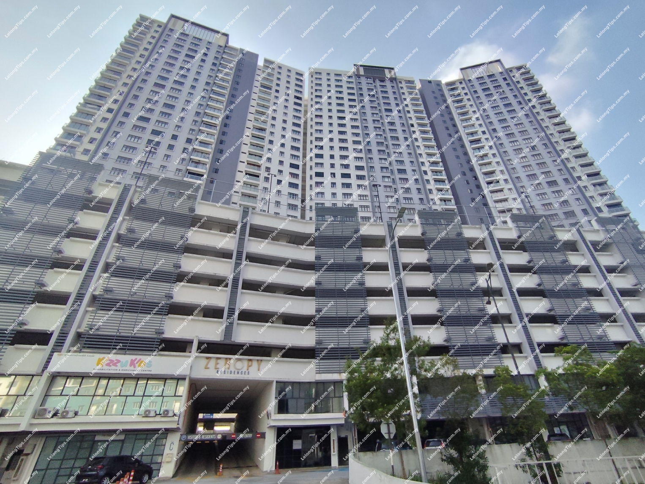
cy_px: 242
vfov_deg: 78.1
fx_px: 298
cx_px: 322
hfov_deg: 94.5
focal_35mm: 16
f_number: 2.2
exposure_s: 1/2182
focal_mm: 1.65
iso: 50
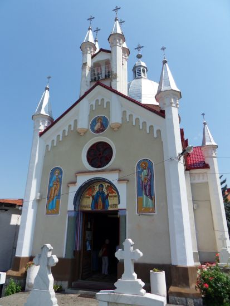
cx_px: 115
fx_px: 212
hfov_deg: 56.9
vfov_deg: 71.6
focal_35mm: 24
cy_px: 153
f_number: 7.5
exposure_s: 1/250
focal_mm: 4.2
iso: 80
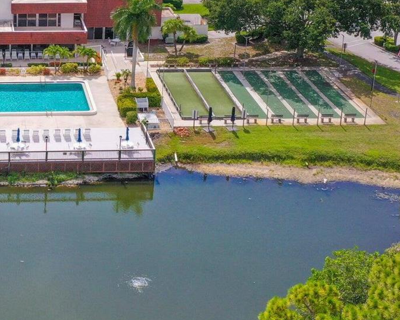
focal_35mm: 79
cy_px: 108
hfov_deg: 23.2
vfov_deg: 19.4
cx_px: 8
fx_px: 935
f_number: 6.3
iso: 100
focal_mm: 10.26
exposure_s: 1/500
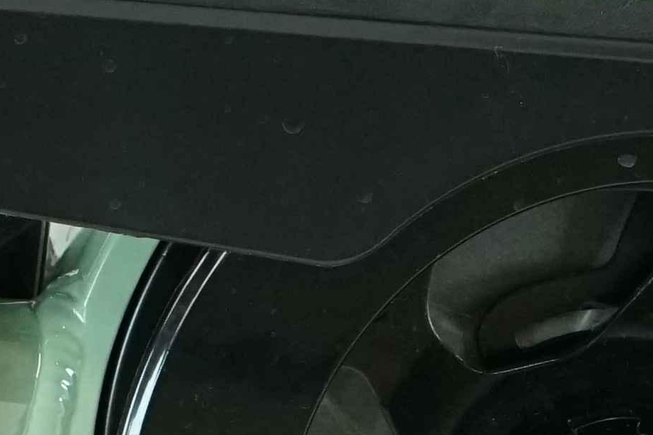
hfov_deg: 9.3
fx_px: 3917
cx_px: -282
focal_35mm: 216
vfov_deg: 6.4
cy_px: 210
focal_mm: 33
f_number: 6.3
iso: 2500
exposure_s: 1/200
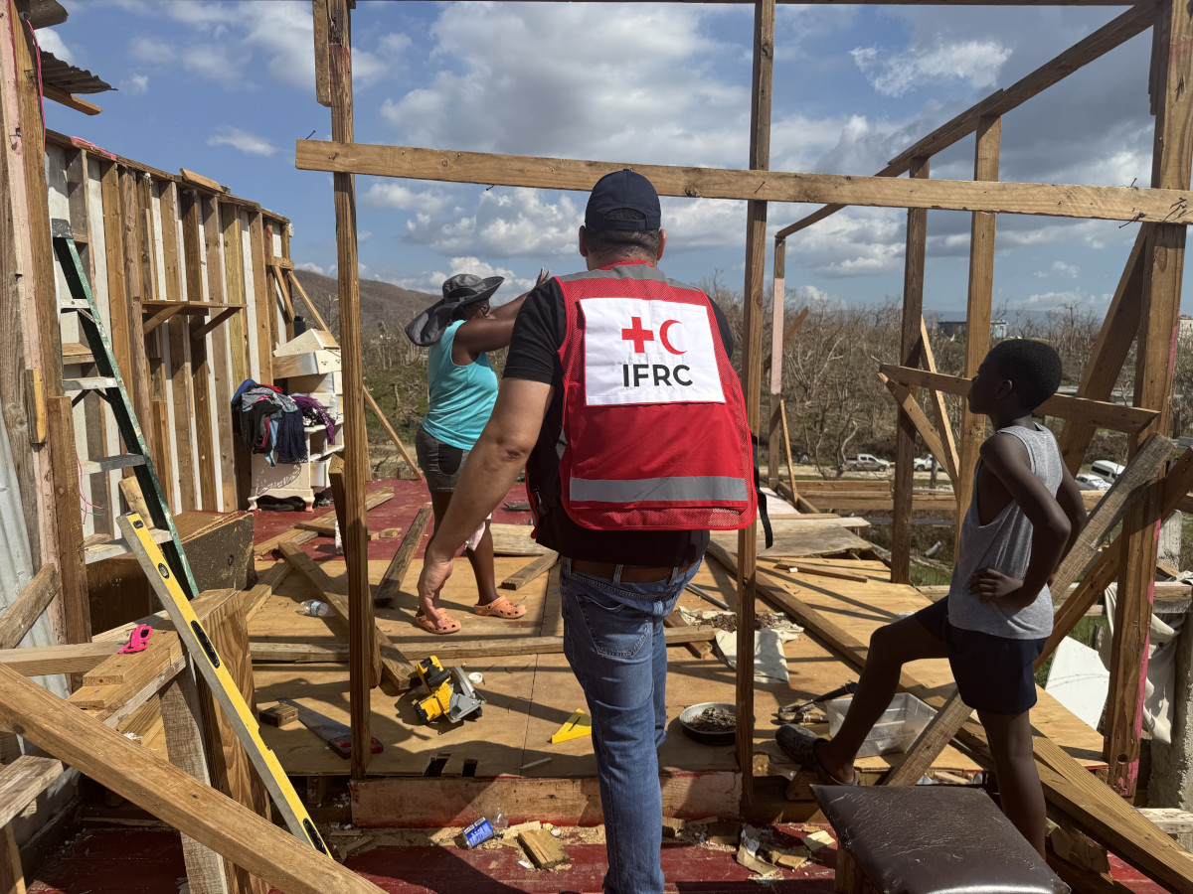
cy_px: 447
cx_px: 596
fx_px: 827
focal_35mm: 24
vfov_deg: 56.8
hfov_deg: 71.6
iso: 80
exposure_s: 1/6410
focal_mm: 6.76
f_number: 1.78
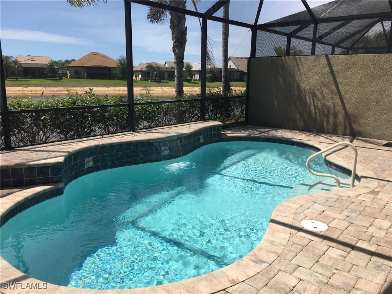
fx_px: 328
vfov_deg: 48.2
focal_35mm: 29
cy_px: 147
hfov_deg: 61.7
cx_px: 196
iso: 25
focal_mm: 4.15
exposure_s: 1/1261
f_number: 2.2
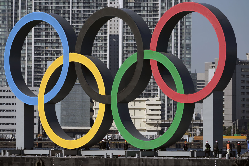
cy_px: 83
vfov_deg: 5.4
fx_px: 1770
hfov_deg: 8.0
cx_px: 124
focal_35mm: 256
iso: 200
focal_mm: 256
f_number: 9
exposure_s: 1/1000
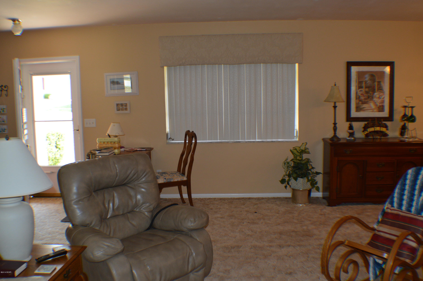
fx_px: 493
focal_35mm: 42
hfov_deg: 46.4
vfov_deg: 31.8
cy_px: 140
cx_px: 212
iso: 450
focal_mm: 28
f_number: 4.5
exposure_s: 1/60
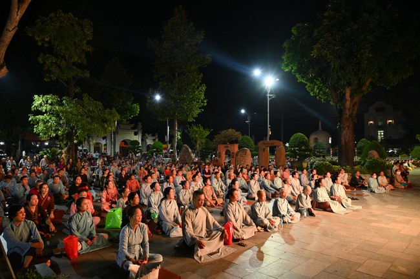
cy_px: 140
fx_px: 280
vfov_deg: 53.0
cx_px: 210
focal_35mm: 24
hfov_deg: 73.8
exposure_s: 1/125
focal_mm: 24
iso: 10000
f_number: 4.5
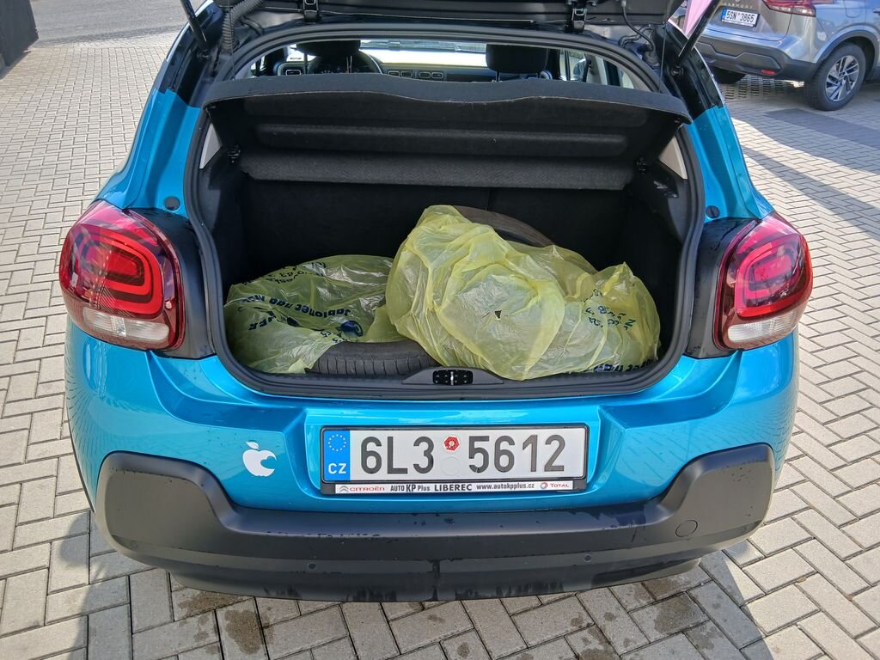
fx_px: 661
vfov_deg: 53.1
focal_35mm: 26
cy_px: 330
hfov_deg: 67.3
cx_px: 440
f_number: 1.8
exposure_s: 1/106
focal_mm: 3.98
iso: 20
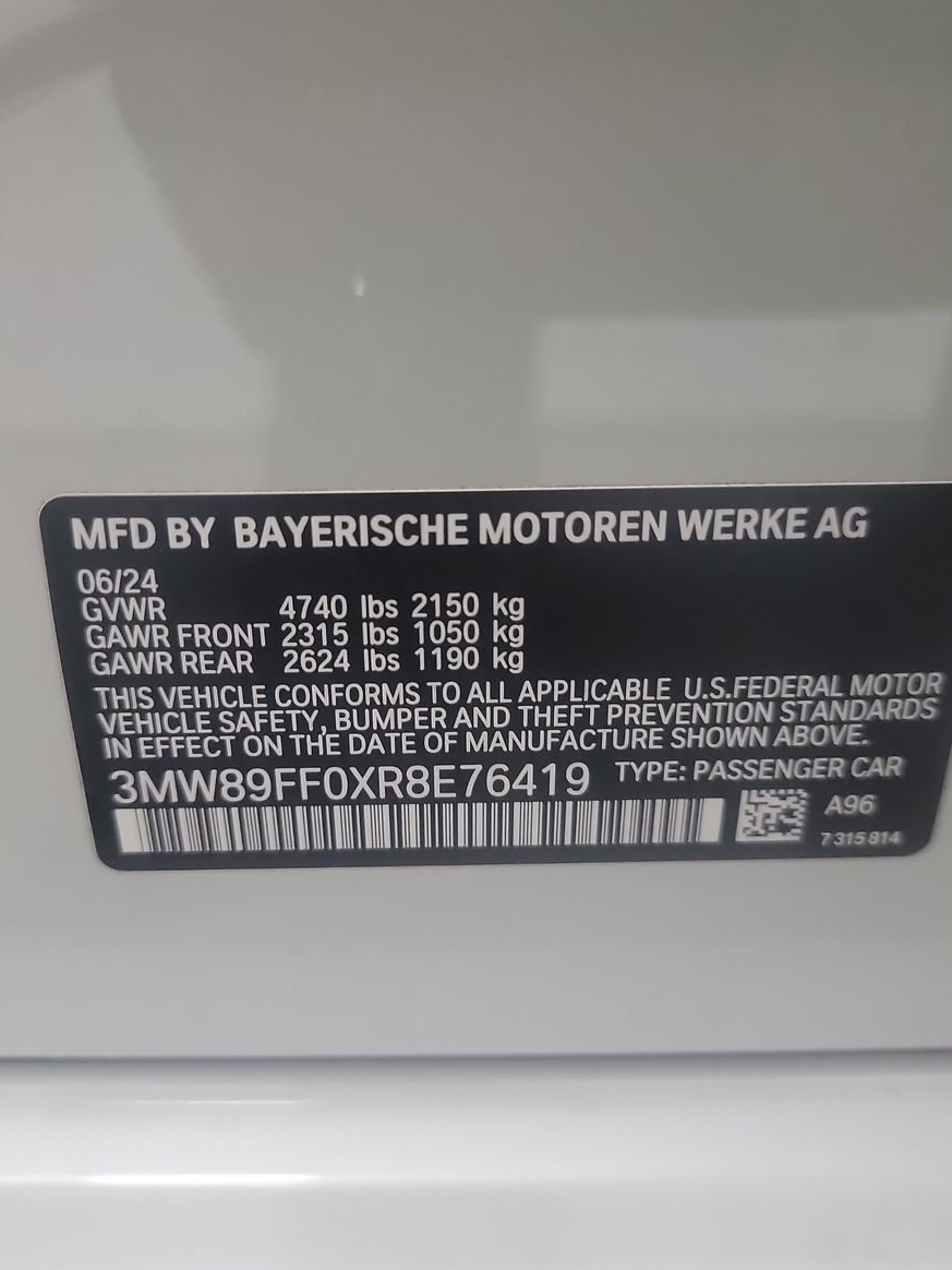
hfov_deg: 42.9
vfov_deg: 55.4
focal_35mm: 33
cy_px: 644
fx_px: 1210
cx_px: 475
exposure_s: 1/59
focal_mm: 6.7
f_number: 1.8
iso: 925
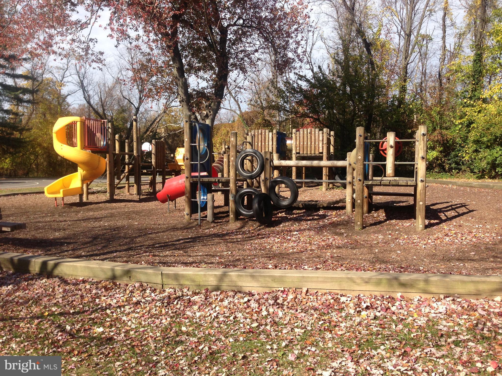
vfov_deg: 42.9
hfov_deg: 55.4
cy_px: 188
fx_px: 479
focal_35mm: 33
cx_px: 251
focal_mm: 4.13
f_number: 2.4
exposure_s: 1/968
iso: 50
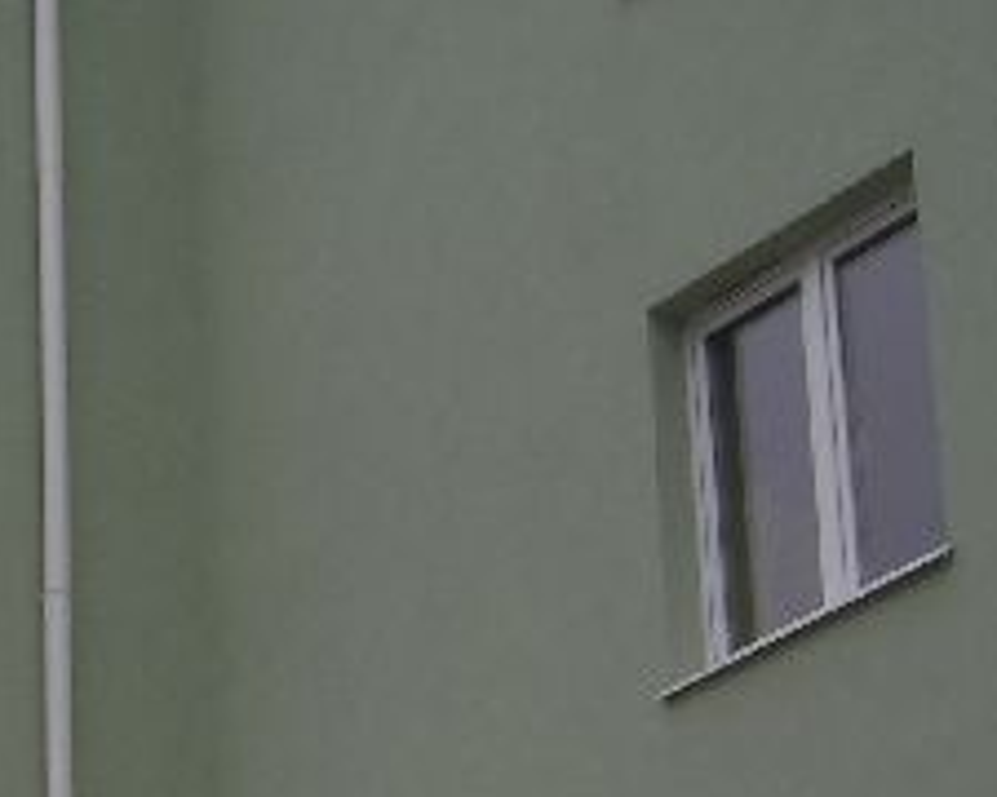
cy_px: 930
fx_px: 4810
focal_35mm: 163
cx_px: -461
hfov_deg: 11.4
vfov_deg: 9.4
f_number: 3.4
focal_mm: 7.8
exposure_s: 1/98.5
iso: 50
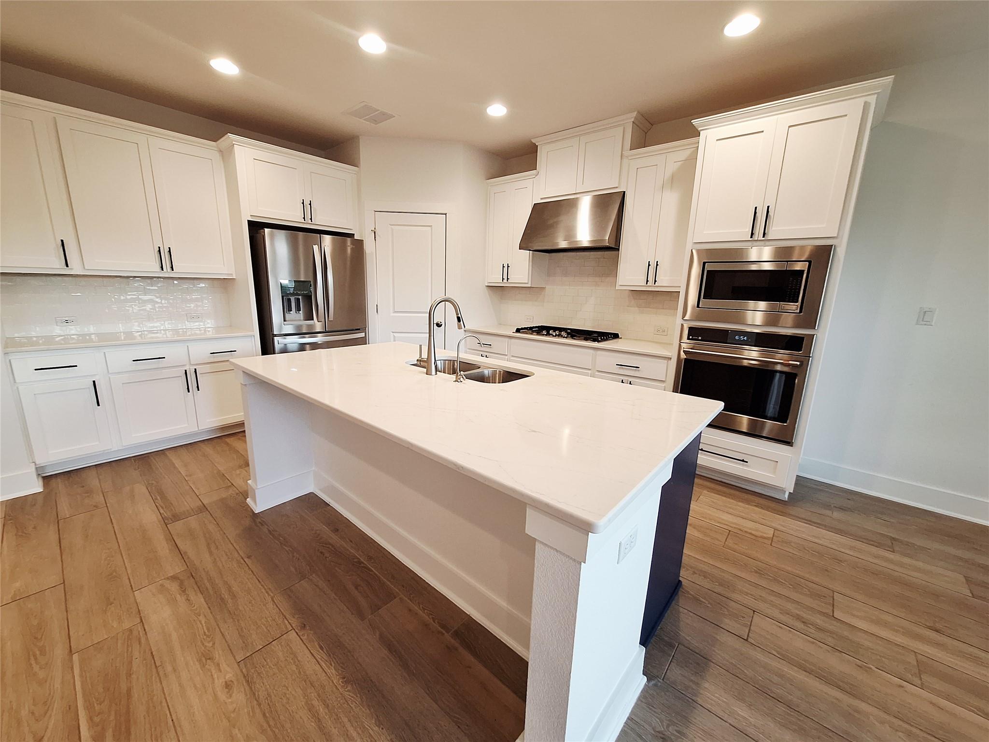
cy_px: 371
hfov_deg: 106.2
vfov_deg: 89.9
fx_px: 371
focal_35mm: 13
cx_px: 494
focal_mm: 1.74
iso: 125
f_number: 2.2
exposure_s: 1/40
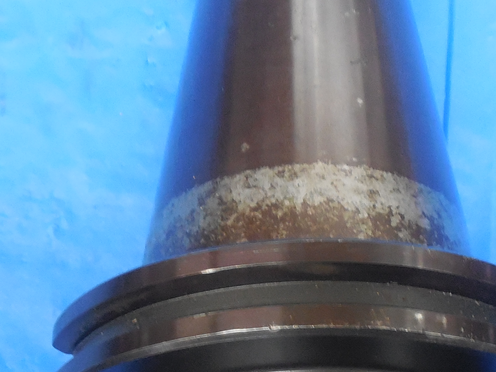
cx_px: 270
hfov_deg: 27.4
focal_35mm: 71
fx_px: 1017
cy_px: 363
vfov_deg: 20.1
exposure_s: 1/20
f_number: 3.3
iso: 400
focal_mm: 4.5
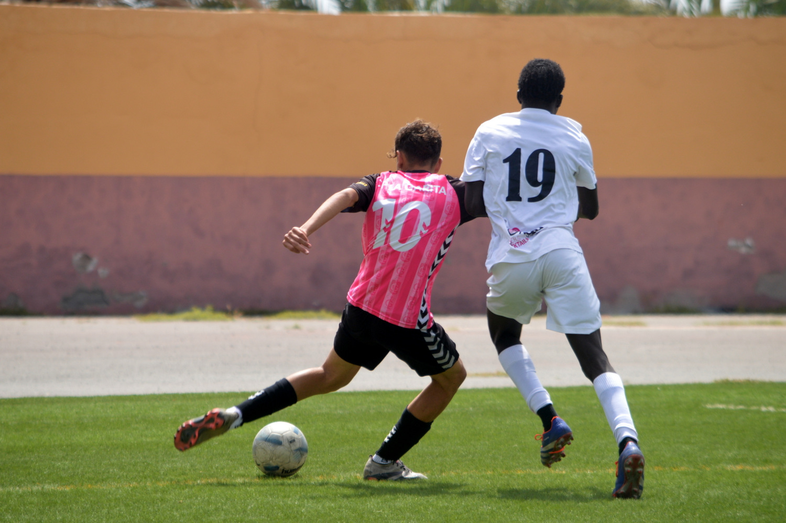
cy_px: 262
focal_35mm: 330
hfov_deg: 6.2
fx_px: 7200
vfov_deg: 4.2
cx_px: 393
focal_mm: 220
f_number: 7.1
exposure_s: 1/500
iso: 200
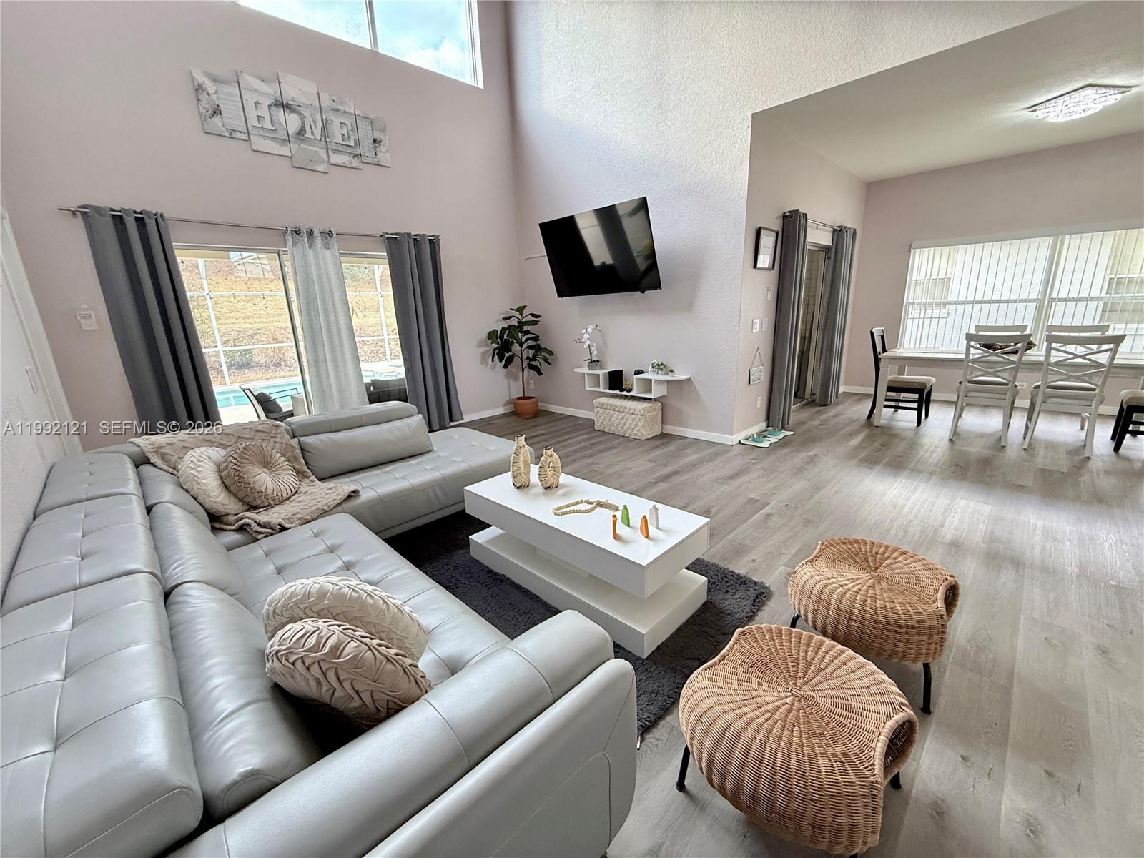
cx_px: 572
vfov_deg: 85.7
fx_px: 463
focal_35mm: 14
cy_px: 429
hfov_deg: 102.1
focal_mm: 2.22
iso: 320
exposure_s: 1/120
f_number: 2.2
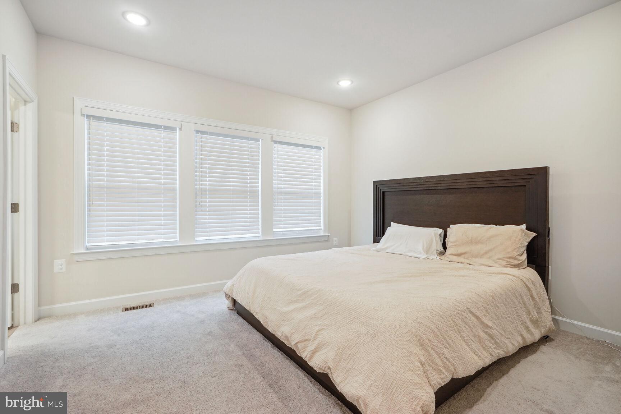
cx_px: 310
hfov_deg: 96.7
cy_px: 207
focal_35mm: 16
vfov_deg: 73.7
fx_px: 276
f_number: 10
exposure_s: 1/13
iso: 400
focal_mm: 16
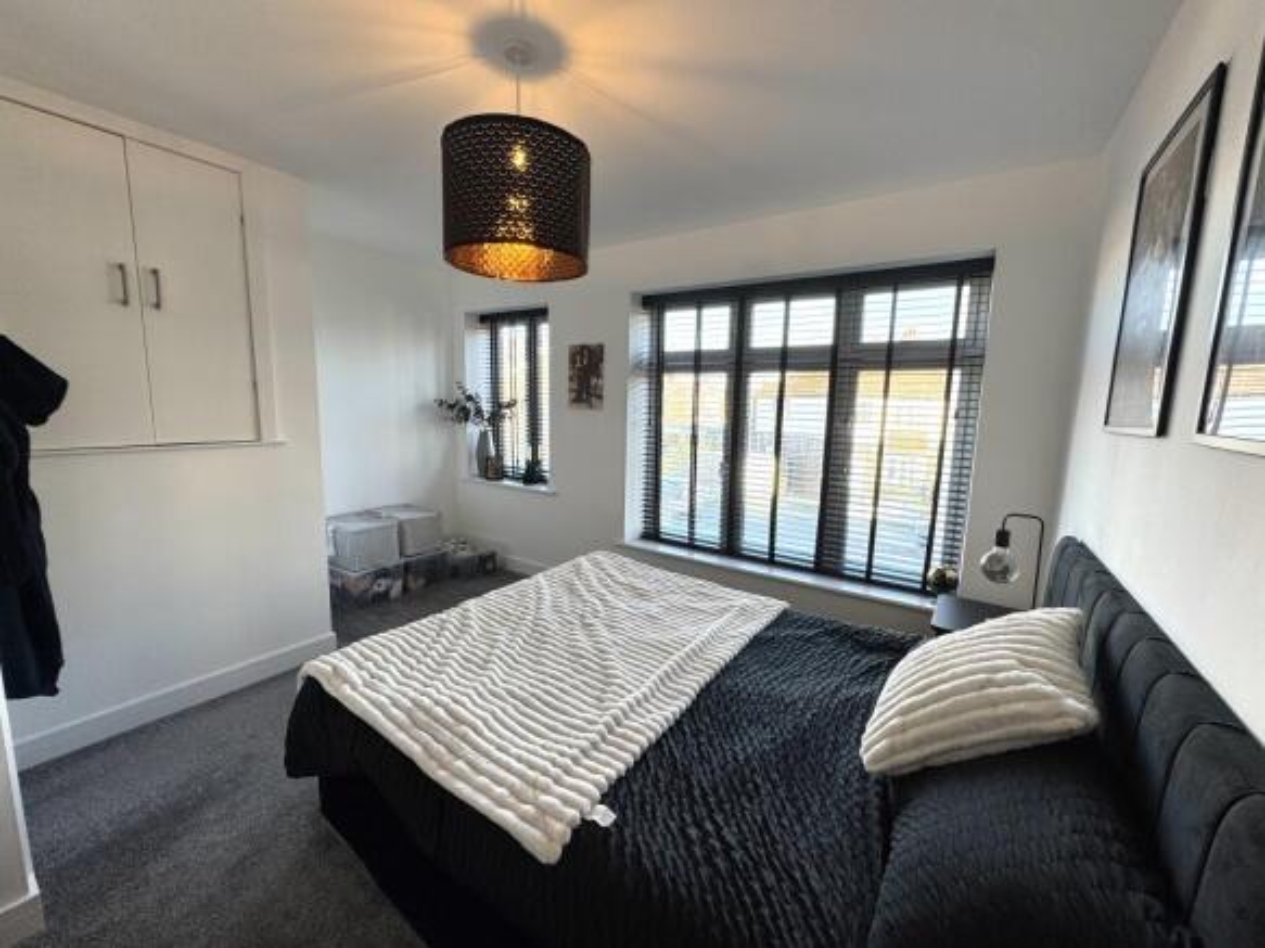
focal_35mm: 14
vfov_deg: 85.7
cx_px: 632
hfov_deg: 102.1
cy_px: 474
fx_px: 512
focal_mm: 2.22
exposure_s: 1/99
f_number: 2.2
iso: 50
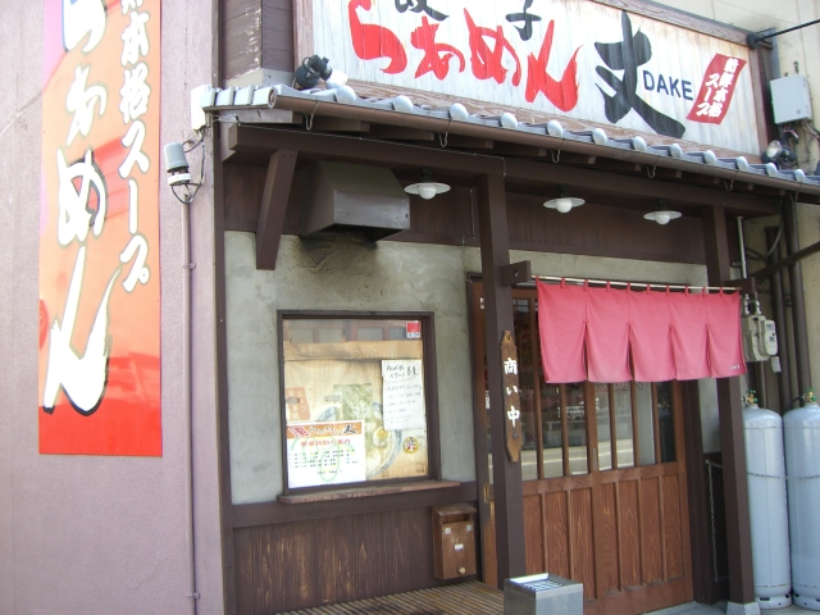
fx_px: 900
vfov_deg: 37.7
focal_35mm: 38
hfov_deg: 49.0
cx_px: 410
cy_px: 308
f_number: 2.7
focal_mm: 6.2
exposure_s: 1/80
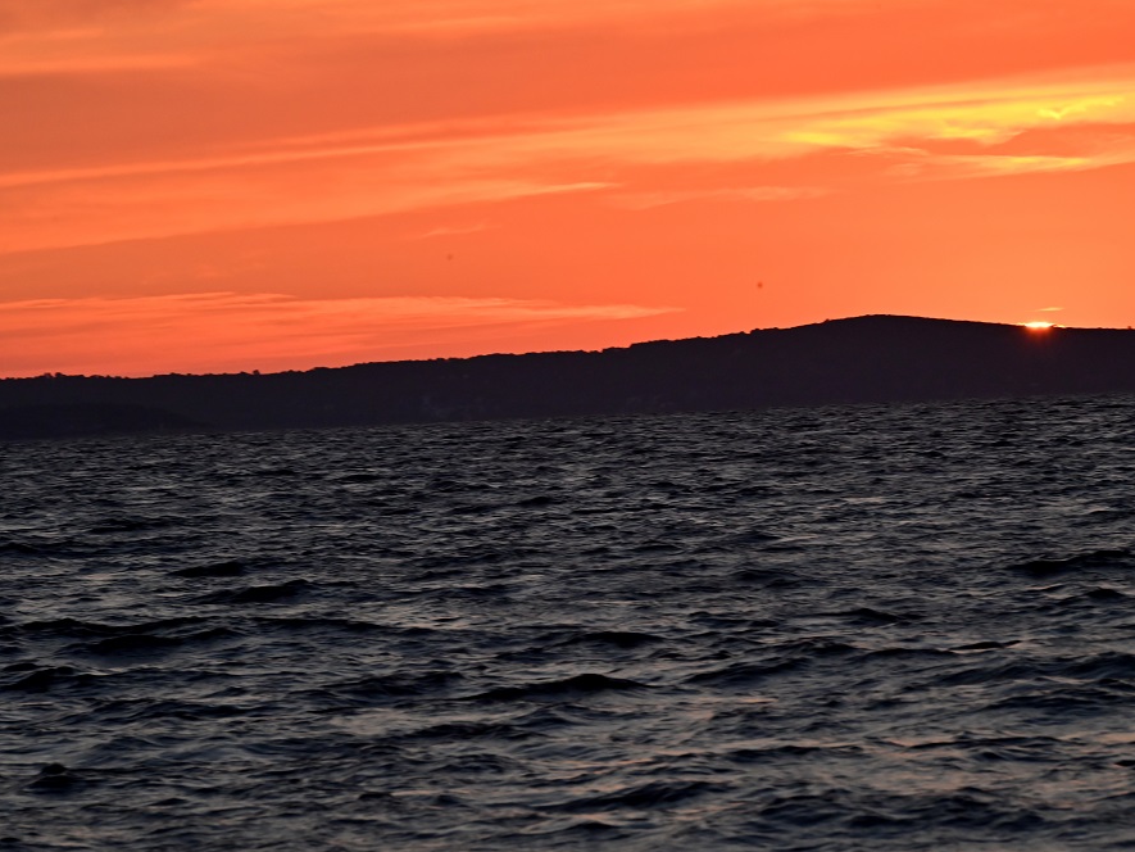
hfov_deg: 6.1
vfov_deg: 4.6
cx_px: 640
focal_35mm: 326
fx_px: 10690
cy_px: 427
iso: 1600
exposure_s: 1/320
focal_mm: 300
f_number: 16
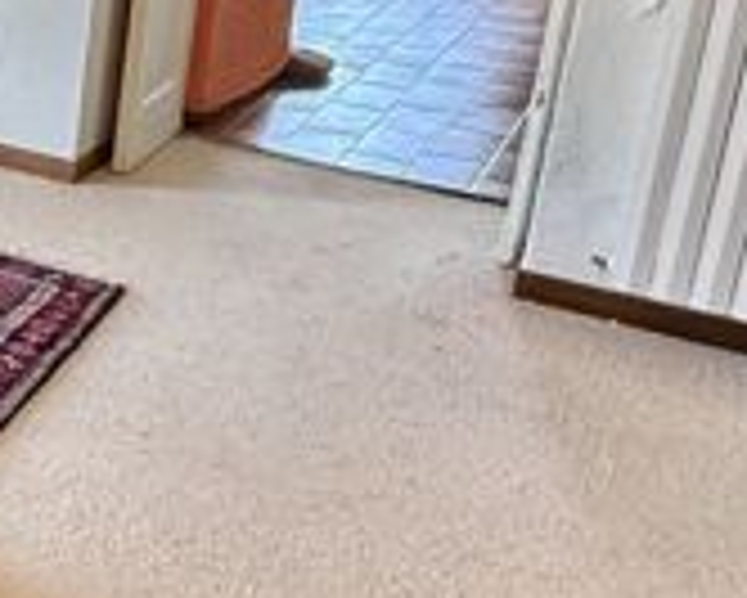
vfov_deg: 25.2
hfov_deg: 23.5
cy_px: 27
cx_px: -461
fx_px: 1283
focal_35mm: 58
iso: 400
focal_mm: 2.22
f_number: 2.2
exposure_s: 1/50
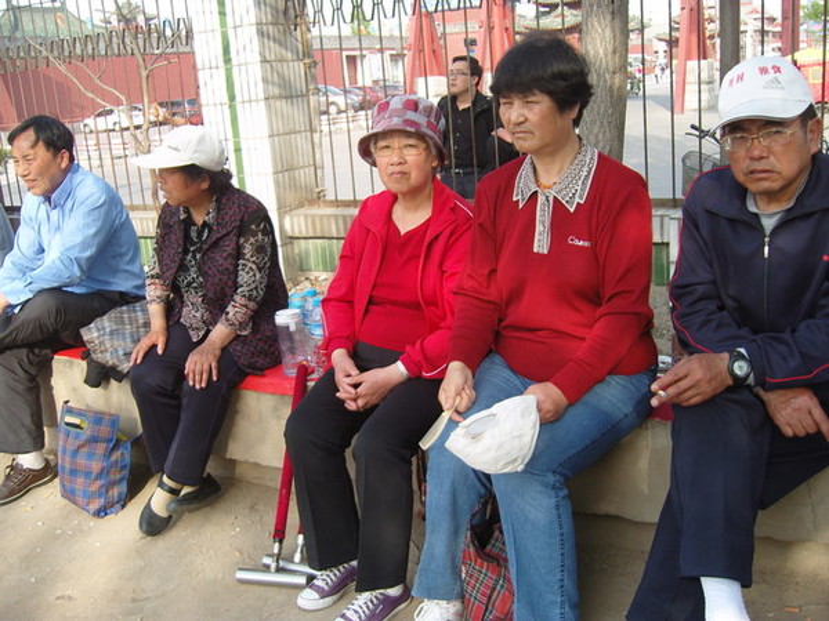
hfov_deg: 54.0
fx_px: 814
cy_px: 310
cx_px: 414
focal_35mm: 34
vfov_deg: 41.8
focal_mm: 7.3
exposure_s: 1/400
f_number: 2.8
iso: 100
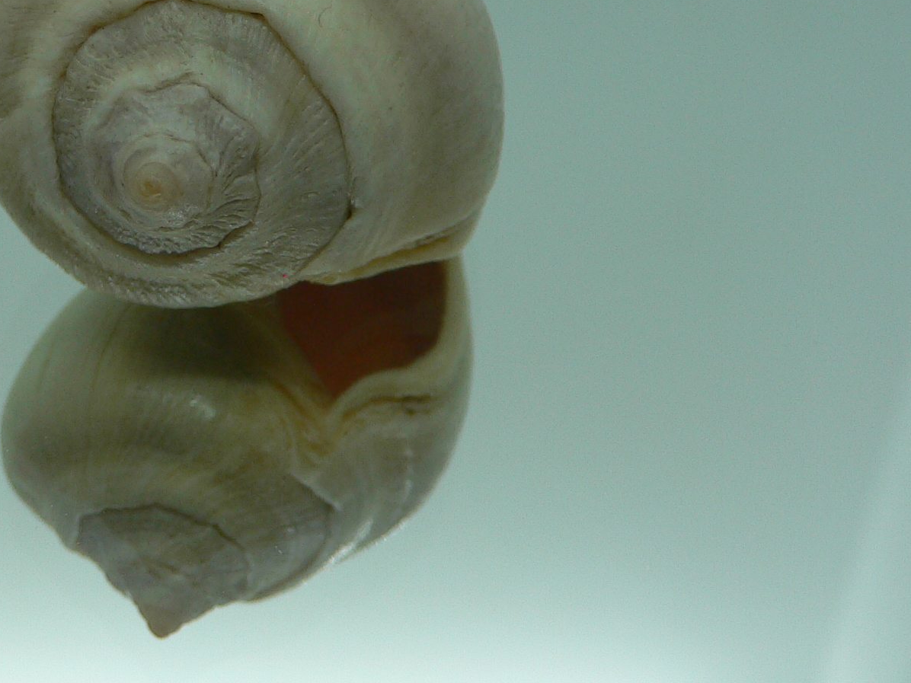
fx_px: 1553
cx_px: 198
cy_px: 162
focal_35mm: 59
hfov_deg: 31.9
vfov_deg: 24.5
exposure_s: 1/80
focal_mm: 4.6
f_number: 2.8
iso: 80
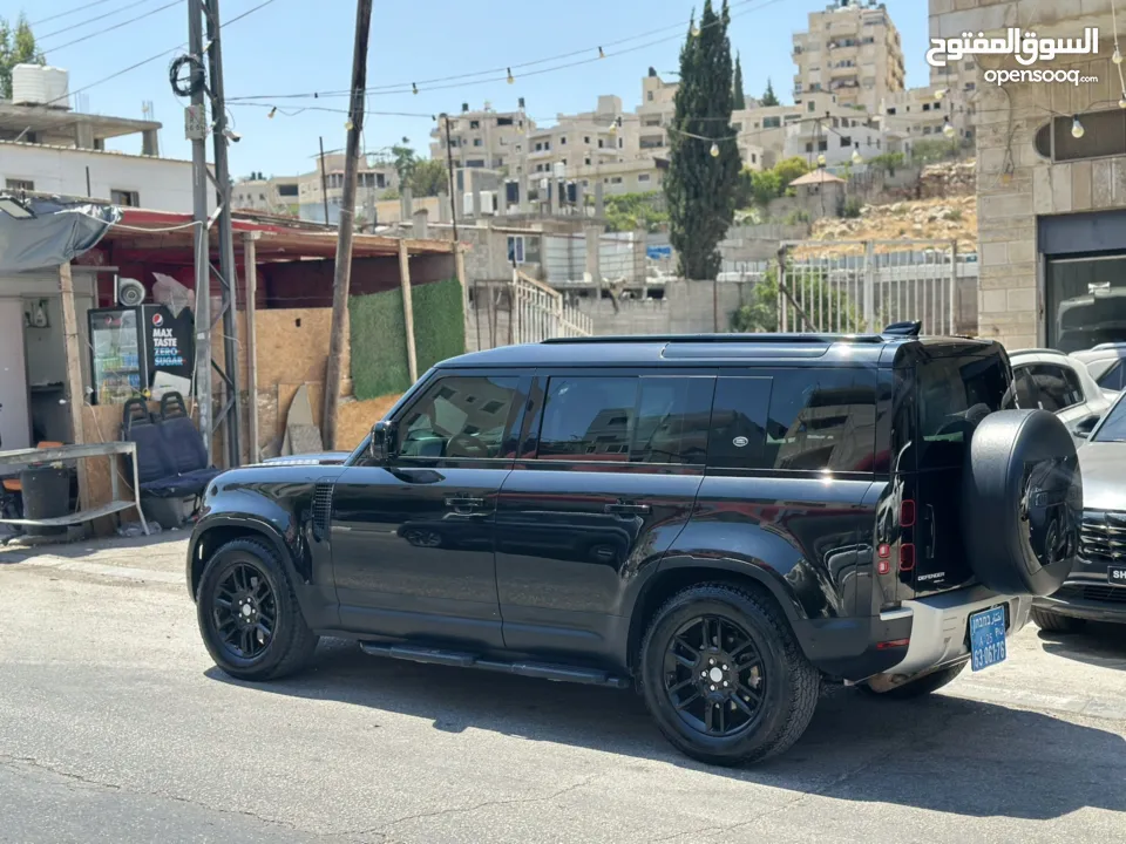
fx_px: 1561
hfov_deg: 39.7
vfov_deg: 30.3
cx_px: 563
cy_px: 422
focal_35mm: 48
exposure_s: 1/1992
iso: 80
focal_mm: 6.86
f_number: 1.78
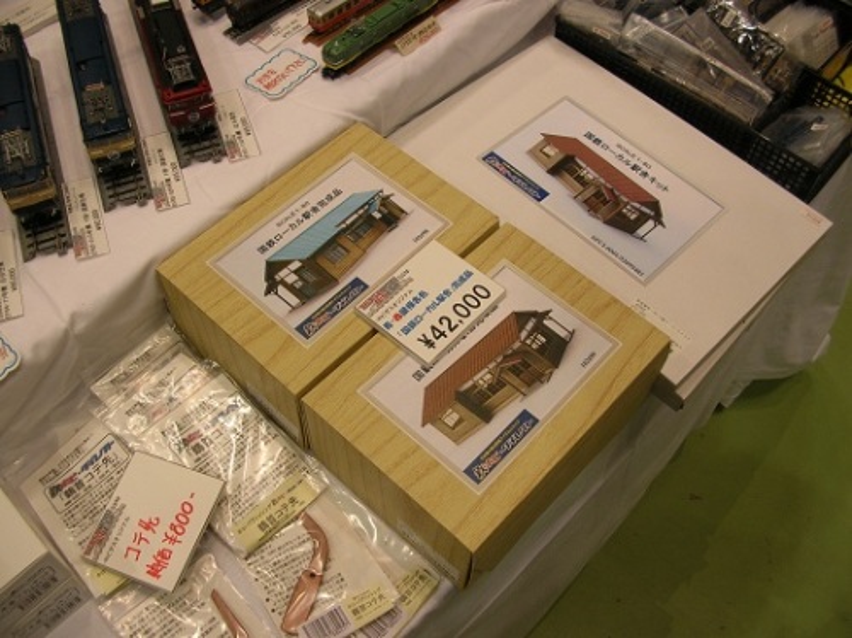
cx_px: 426
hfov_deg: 52.7
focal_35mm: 35
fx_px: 861
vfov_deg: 40.6
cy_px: 319
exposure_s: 1/41
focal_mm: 5.8
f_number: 2.8
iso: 50
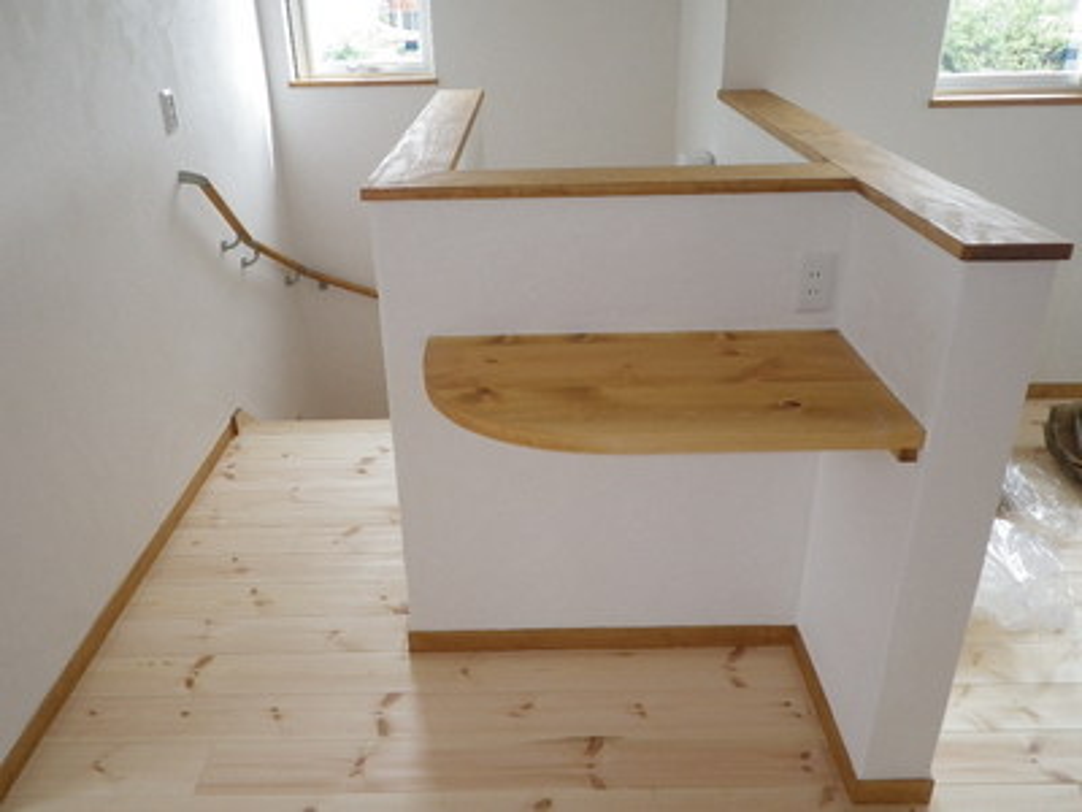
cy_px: 406
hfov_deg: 63.4
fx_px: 875
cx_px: 541
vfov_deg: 49.7
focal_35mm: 28
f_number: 3.5
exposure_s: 1/50
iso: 100
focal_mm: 5
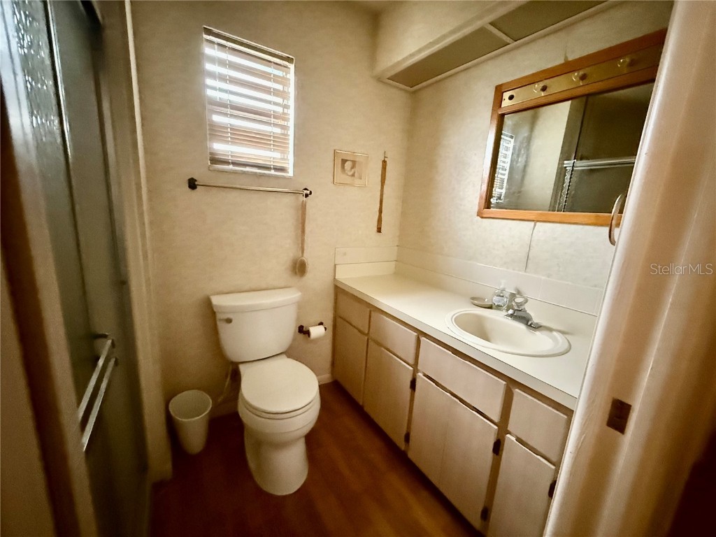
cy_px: 268
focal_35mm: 14
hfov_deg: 102.1
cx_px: 358
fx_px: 290
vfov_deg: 85.7
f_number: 2.2
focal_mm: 2.22
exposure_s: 1/42
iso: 1600
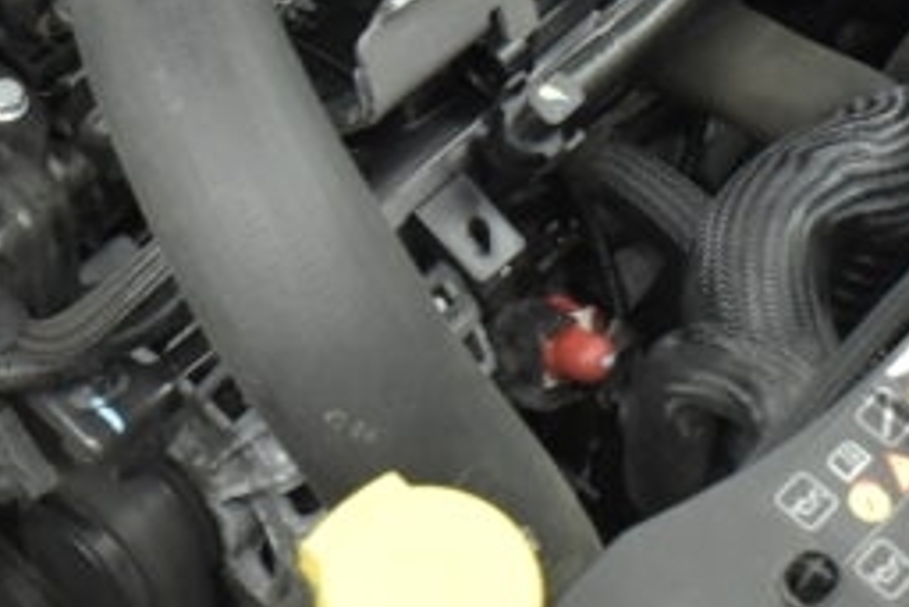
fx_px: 2728
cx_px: 103
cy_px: -195
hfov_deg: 18.6
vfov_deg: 12.3
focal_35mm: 108
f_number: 3.5
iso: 1600
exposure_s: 1/50
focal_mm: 18
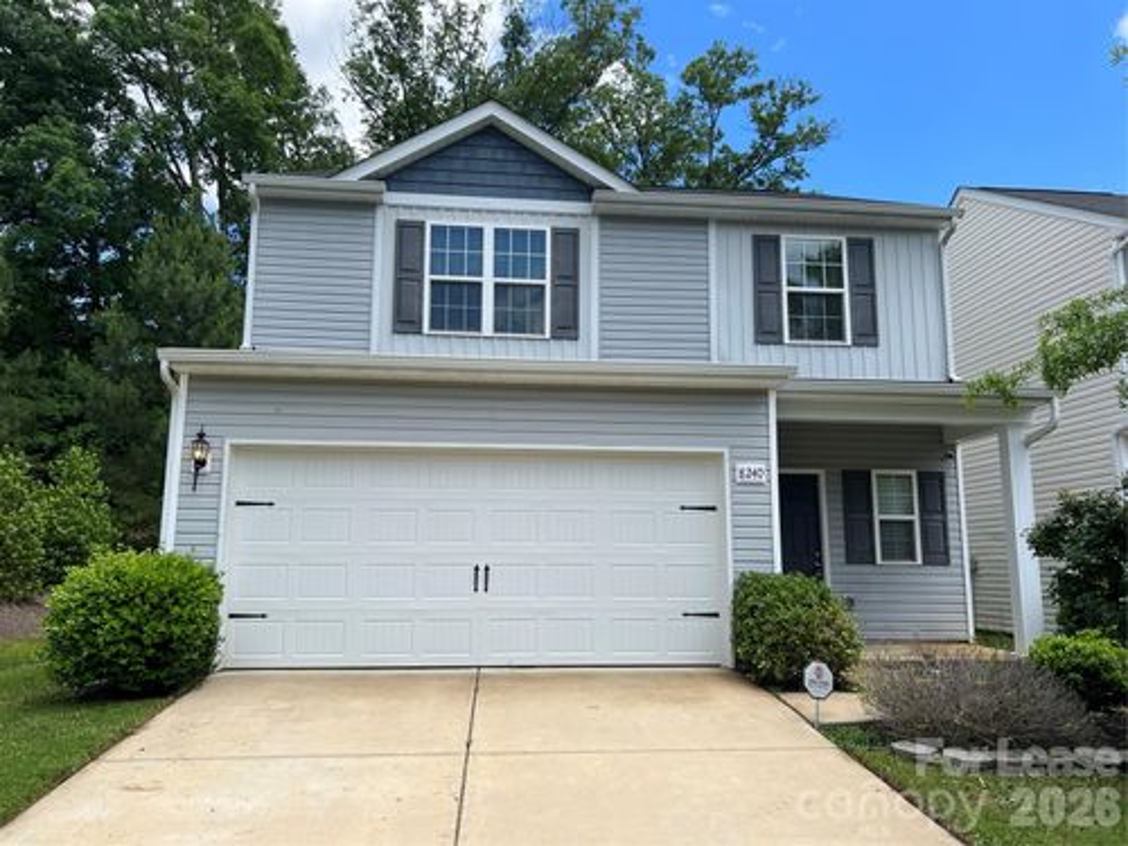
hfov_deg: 67.3
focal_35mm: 26
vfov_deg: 53.1
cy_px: 423
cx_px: 564
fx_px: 847
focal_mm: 5.7
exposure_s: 1/2571
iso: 50
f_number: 1.5
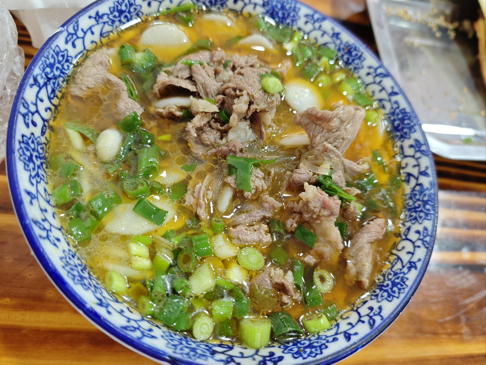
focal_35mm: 23
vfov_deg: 58.9
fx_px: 323
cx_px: 243
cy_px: 182
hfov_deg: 73.9
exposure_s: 1/54.1
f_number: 1.6
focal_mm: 6.55
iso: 250
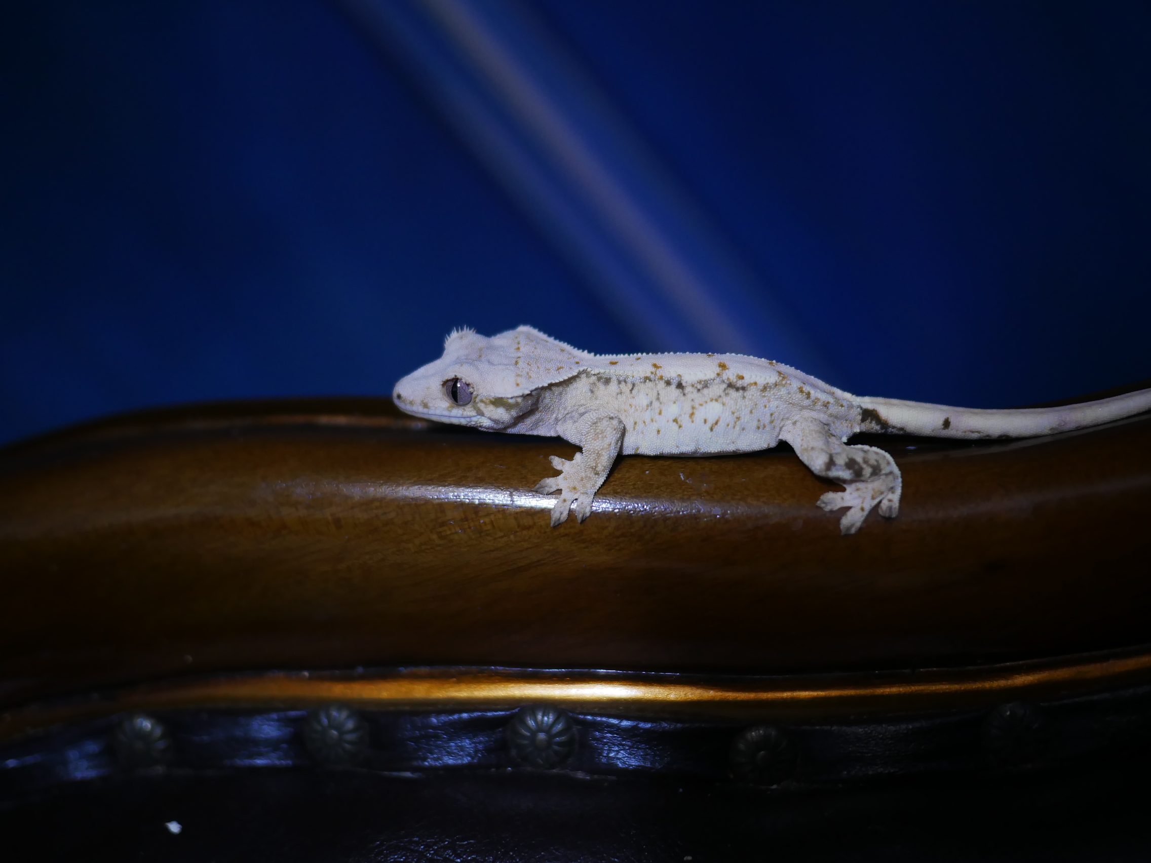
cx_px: 576
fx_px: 1330
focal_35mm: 40
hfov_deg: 46.8
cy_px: 432
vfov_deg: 36.0
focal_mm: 20
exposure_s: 1/60
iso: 500
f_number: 1.7
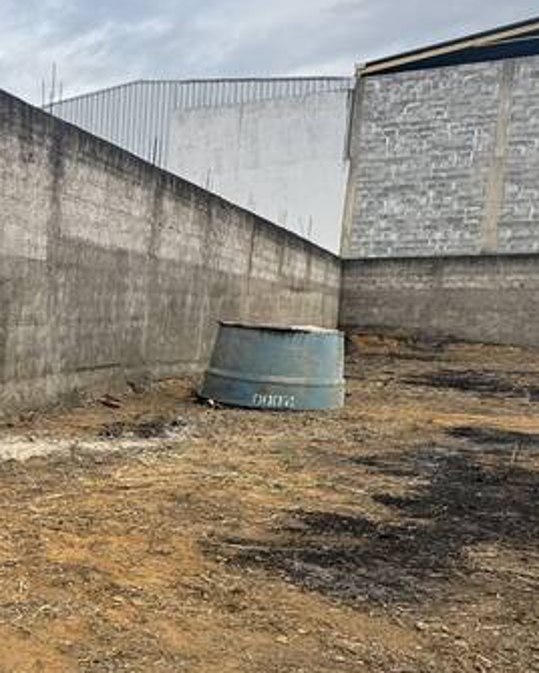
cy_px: 496
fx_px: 877
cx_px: -40
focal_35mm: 44
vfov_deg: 40.9
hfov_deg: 30.8
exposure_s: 1/889
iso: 50
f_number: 2.2
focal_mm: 2.22
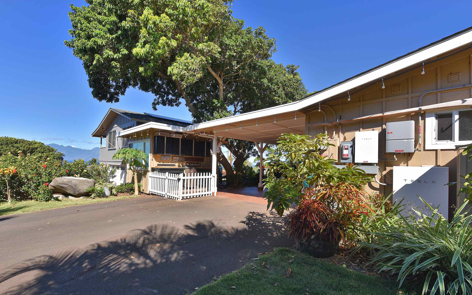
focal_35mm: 16
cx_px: 229
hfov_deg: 97.8
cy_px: 159
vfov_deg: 71.2
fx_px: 206
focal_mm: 15
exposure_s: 1/200
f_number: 10
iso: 100
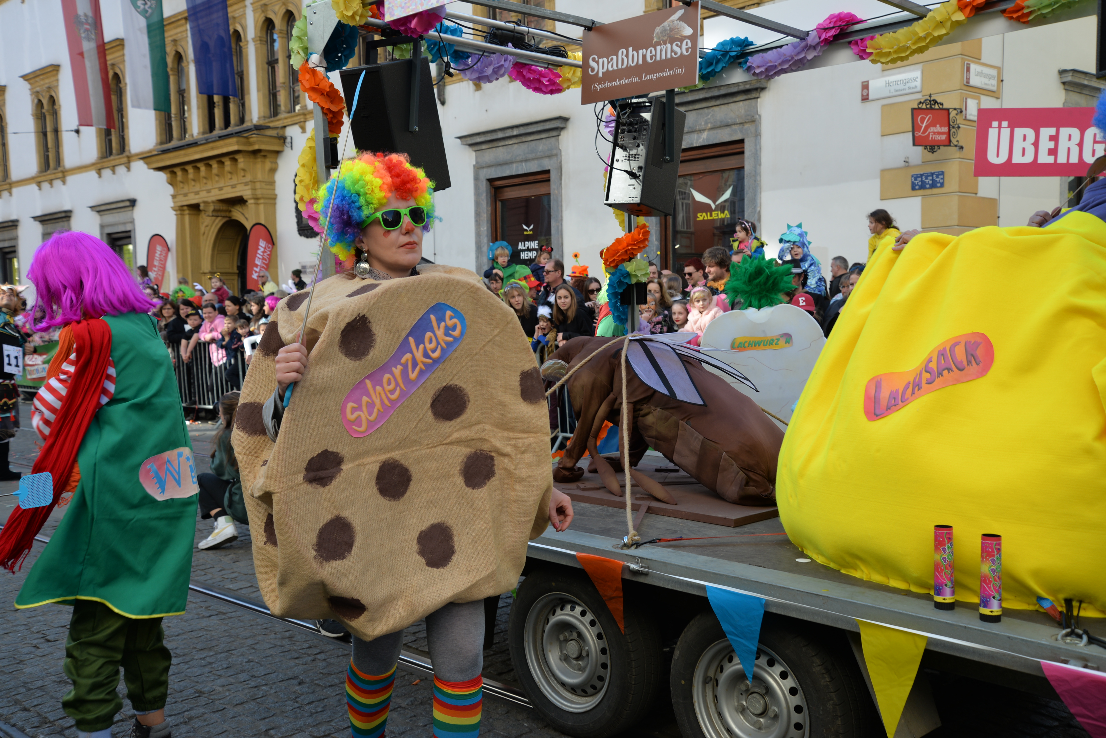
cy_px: 369
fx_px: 1106
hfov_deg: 53.1
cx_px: 553
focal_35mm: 36
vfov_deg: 36.9
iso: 200
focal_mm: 36
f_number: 6.3
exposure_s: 1/160
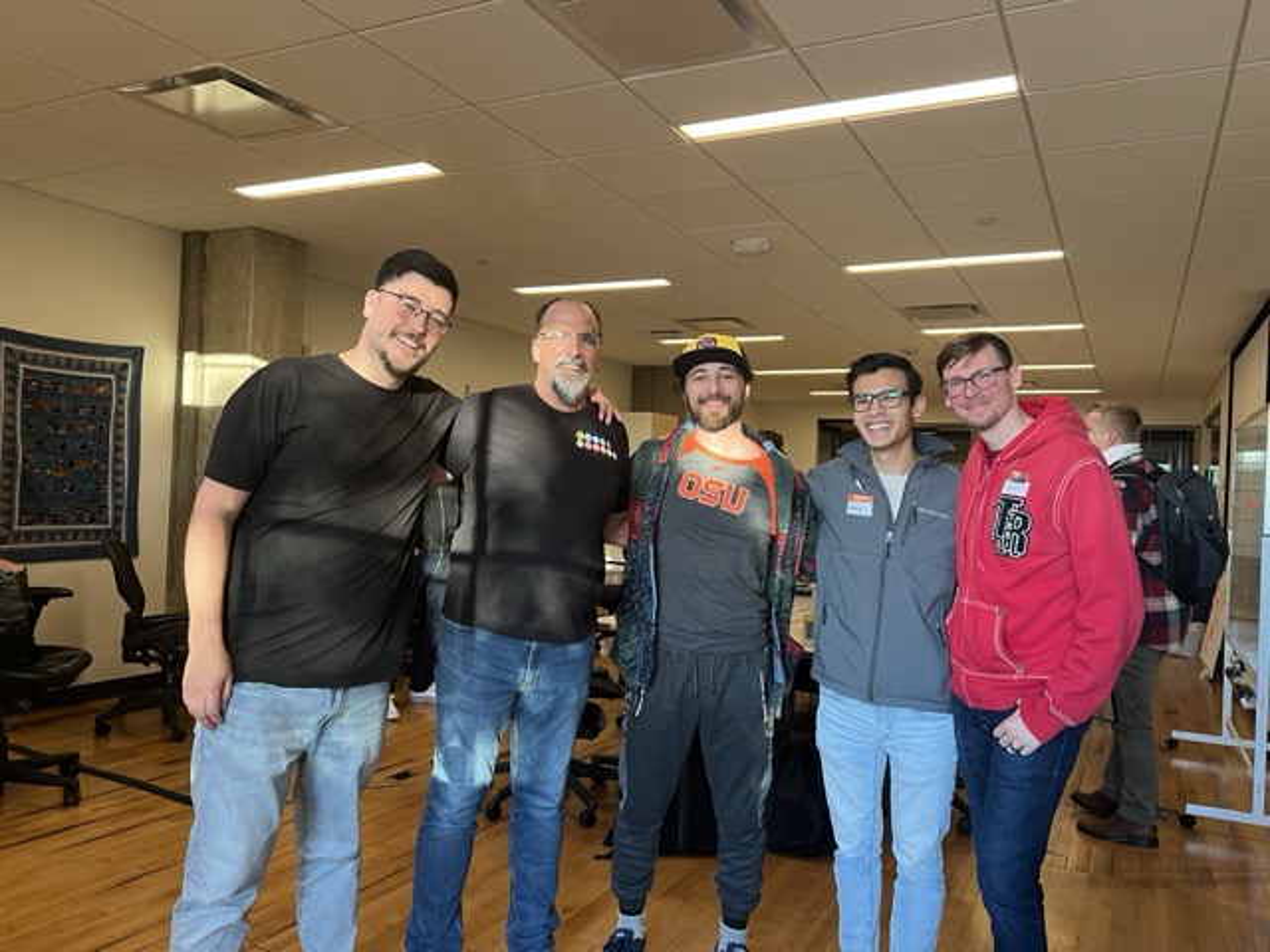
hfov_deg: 67.3
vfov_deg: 53.1
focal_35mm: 26
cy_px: 476
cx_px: 635
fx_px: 954
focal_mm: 5.7
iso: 100
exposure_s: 1/60
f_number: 1.5
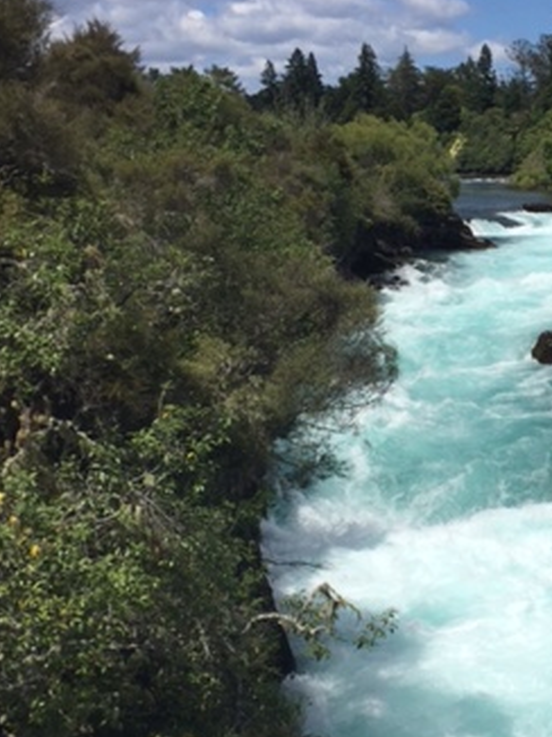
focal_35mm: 57
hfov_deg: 24.6
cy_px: 382
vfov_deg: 33.8
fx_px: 1214
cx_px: 532
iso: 32
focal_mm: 4.15
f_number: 2.2
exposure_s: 1/4950
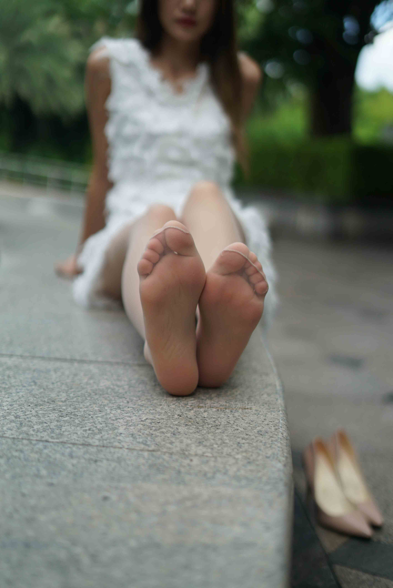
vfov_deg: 39.6
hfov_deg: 27.0
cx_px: 196
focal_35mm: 50
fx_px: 818
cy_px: 294
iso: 320
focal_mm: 50
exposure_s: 1/5000
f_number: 2
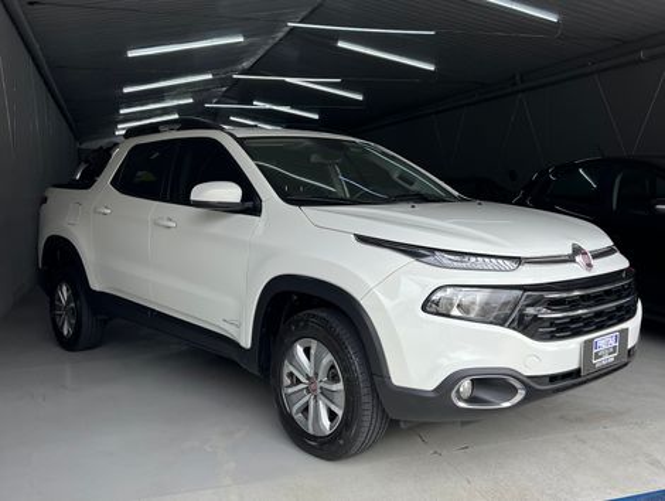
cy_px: 250
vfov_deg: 53.2
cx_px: 332
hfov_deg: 67.2
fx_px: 500
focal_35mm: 26
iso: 50
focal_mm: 5.7
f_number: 1.5
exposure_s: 1/753
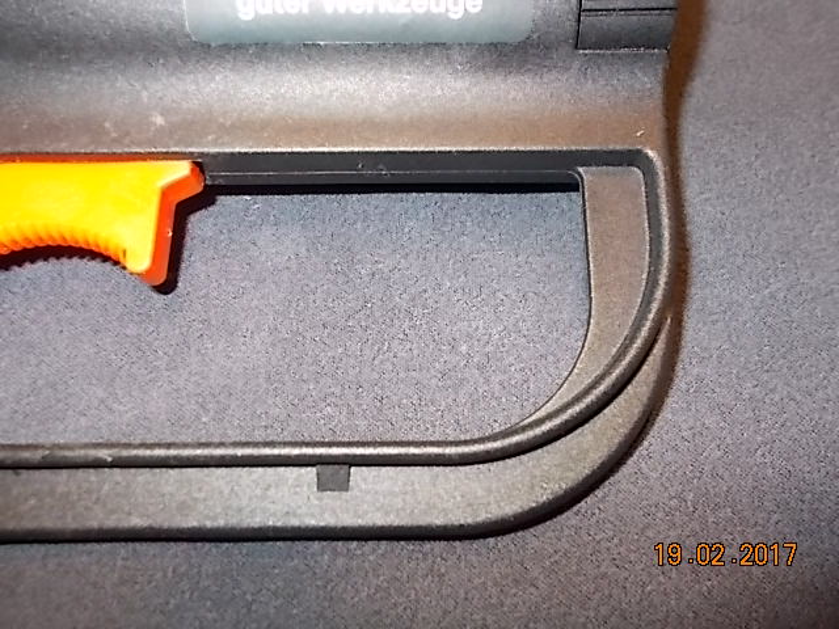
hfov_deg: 60.0
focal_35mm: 30
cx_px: 420
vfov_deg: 46.8
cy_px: 314
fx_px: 727
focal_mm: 5.3
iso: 200
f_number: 3.4
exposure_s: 1/25
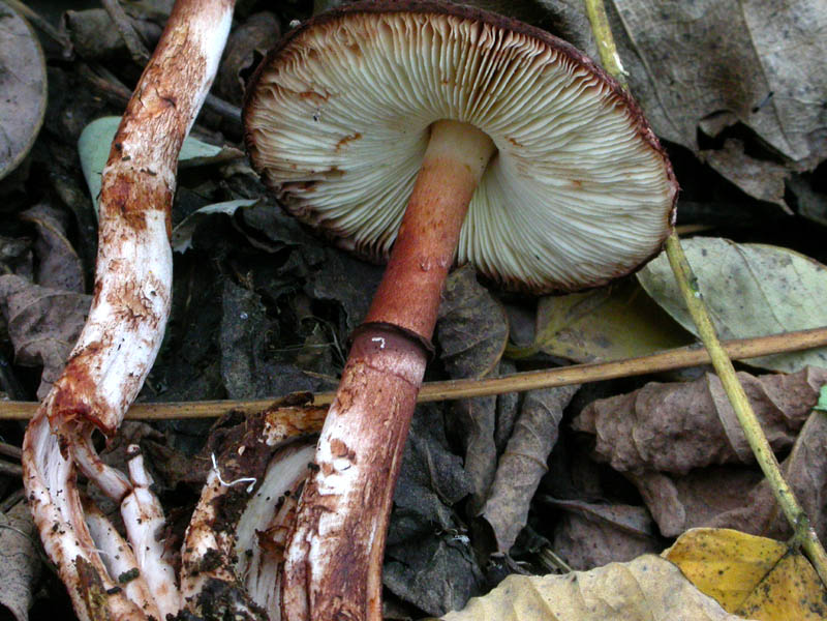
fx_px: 3679
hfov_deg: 12.8
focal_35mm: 154
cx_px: 414
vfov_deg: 9.6
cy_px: 310
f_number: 10.3
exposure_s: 1/15
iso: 200
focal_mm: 32
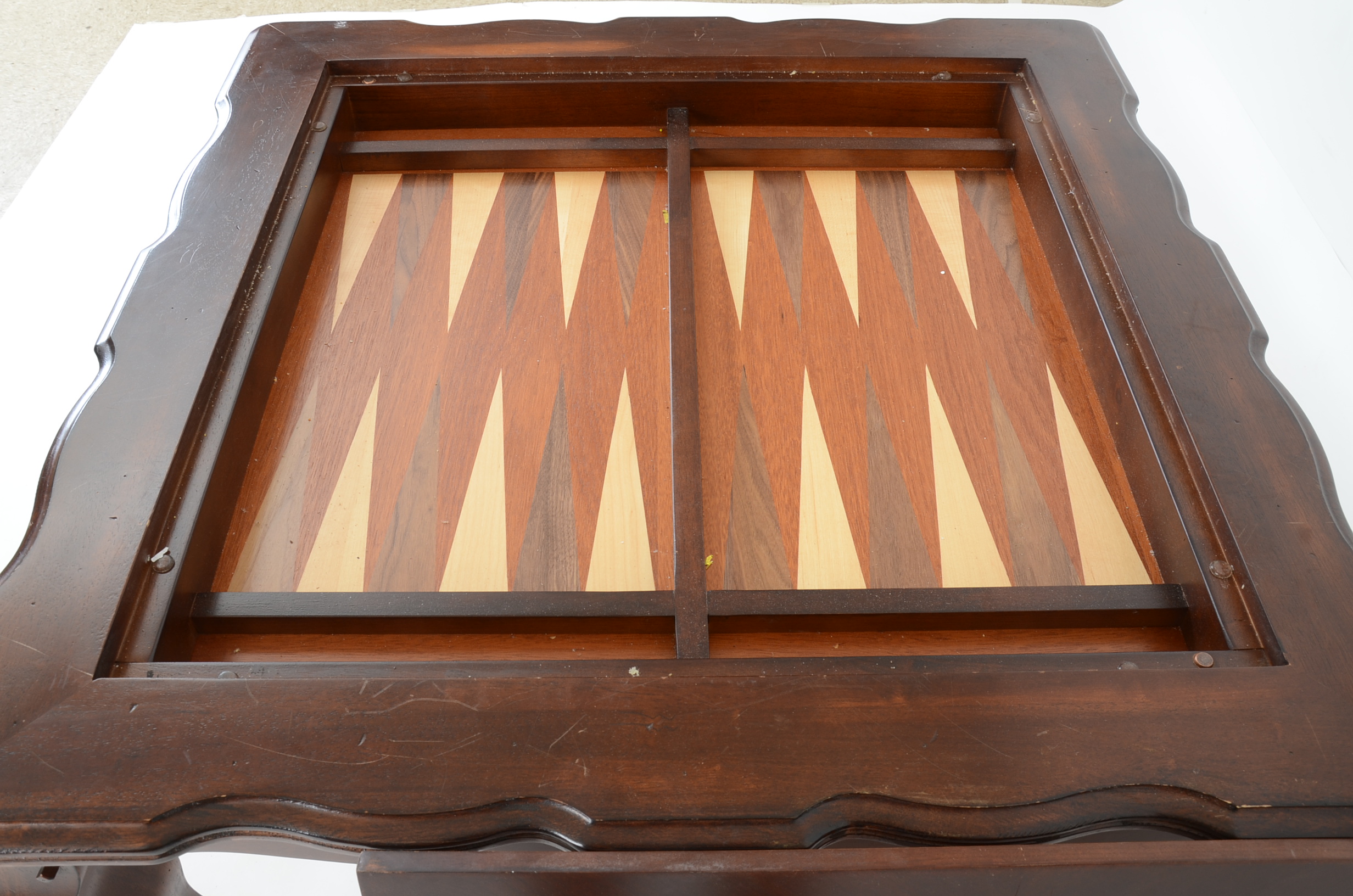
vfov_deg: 41.5
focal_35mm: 32
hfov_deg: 59.6
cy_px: 448
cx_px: 676
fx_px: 1181
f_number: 10
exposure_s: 1/100
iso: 160
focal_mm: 21
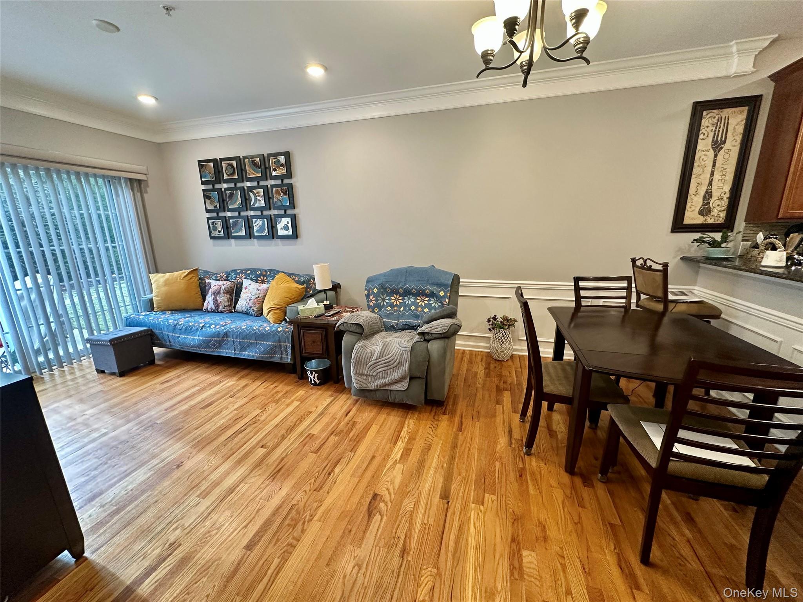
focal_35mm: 14
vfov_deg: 85.7
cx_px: 402
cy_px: 301
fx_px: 325
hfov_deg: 102.1
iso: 200
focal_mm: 2.22
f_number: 2.2
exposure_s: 1/60
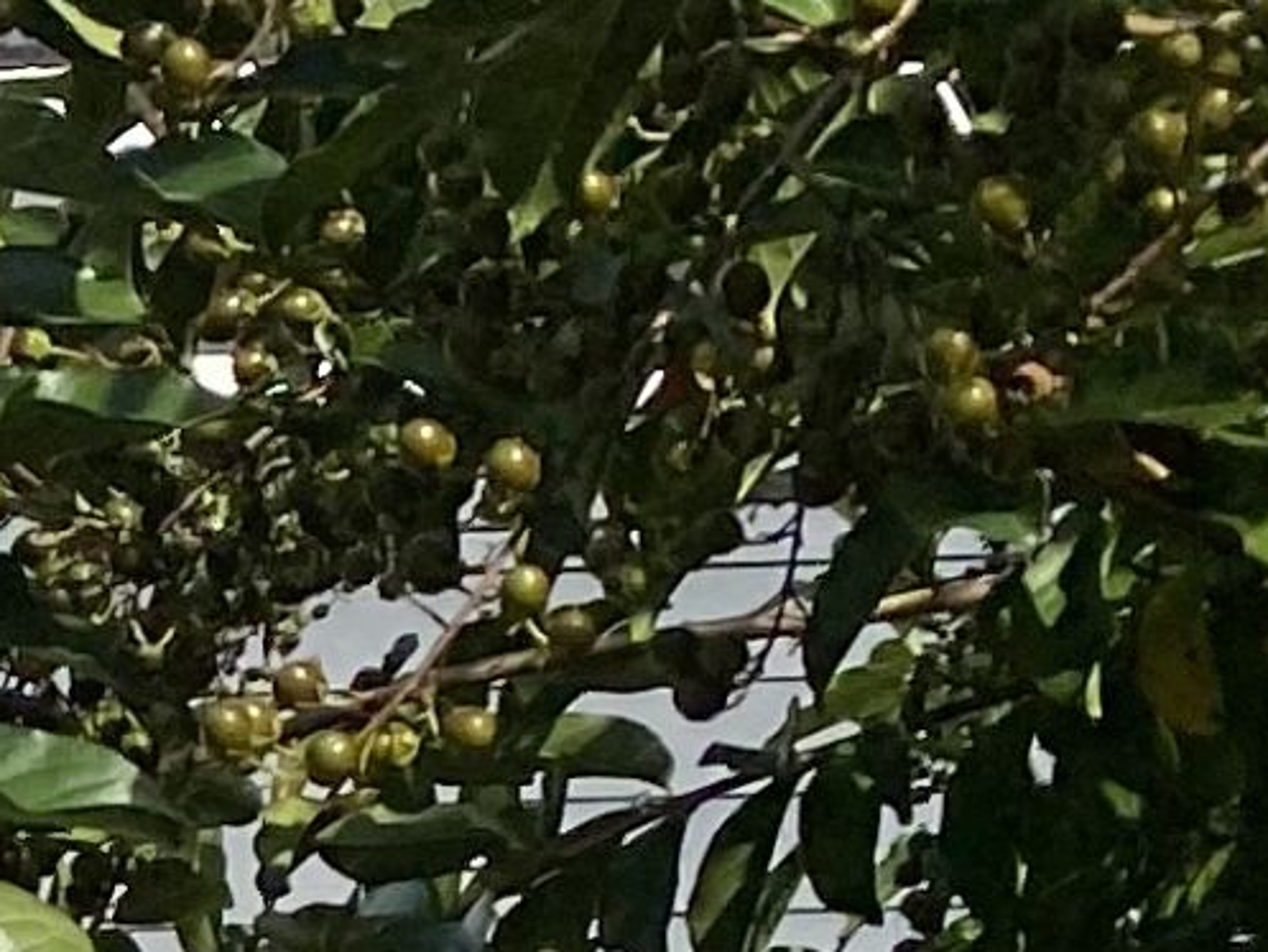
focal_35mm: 201
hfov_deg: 8.1
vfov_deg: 6.6
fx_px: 7365
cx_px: -2743
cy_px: 2981
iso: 32
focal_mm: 4.25
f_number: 1.8
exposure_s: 1/3040
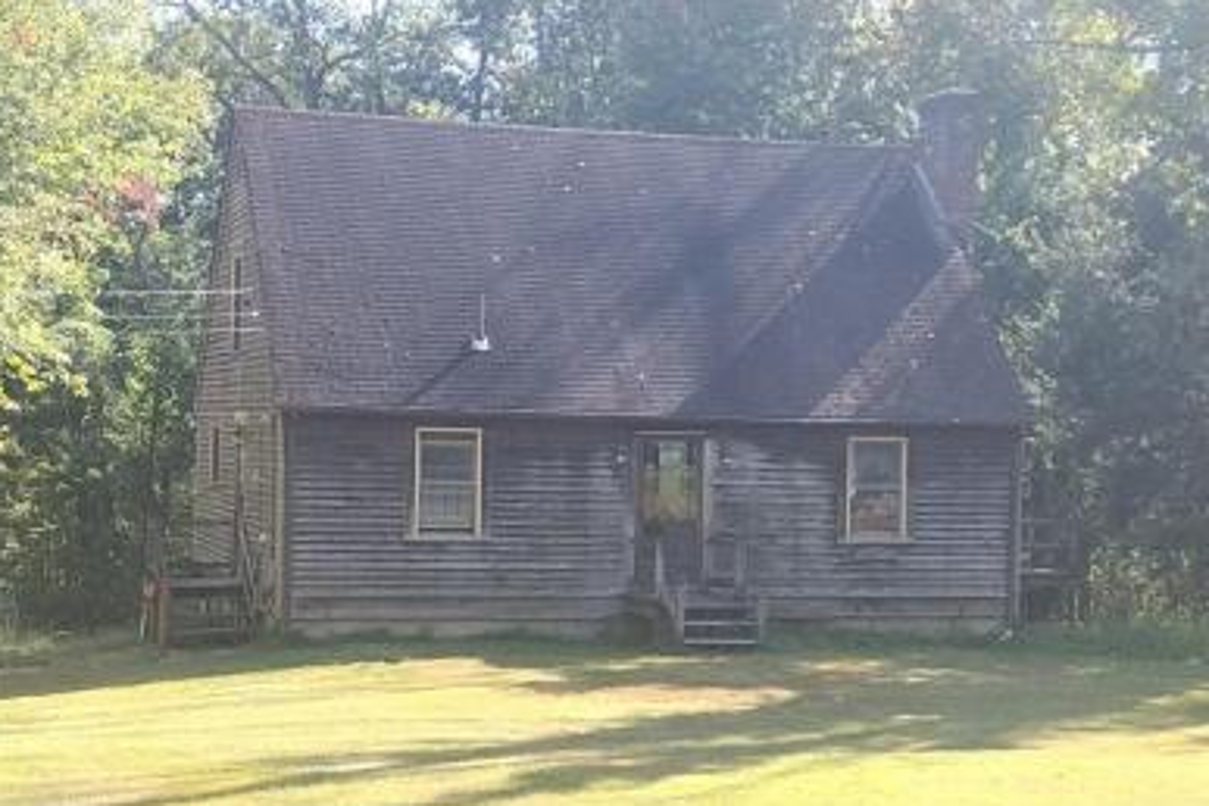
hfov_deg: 63.7
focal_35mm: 29
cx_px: 609
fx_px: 974
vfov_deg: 44.8
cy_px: 462
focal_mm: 4.71
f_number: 1.7
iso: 100
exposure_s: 1/640
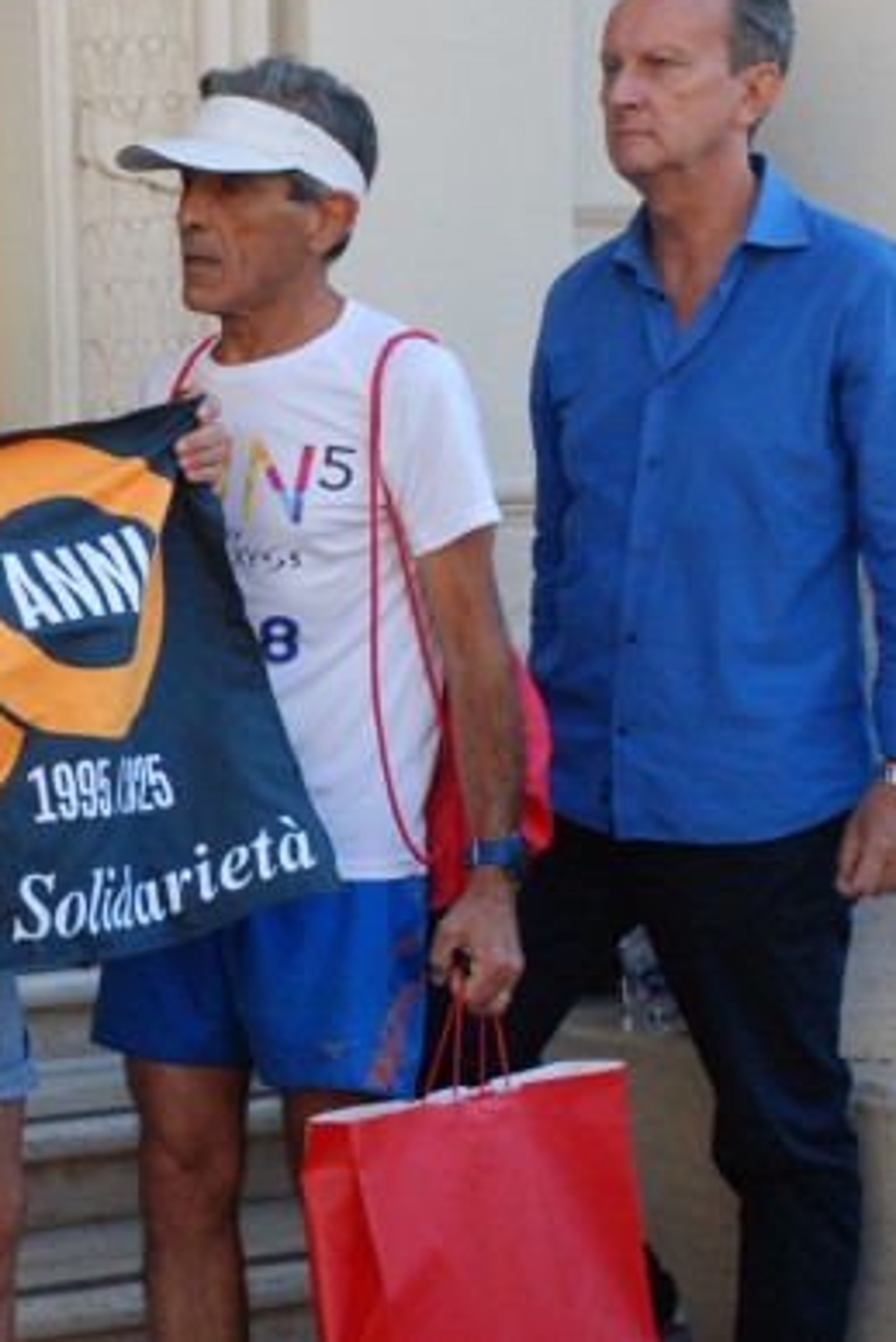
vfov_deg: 21.9
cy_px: 649
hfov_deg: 14.3
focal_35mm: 93
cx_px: -125
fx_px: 3469
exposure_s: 1/800
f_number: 4.5
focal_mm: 40
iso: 1000
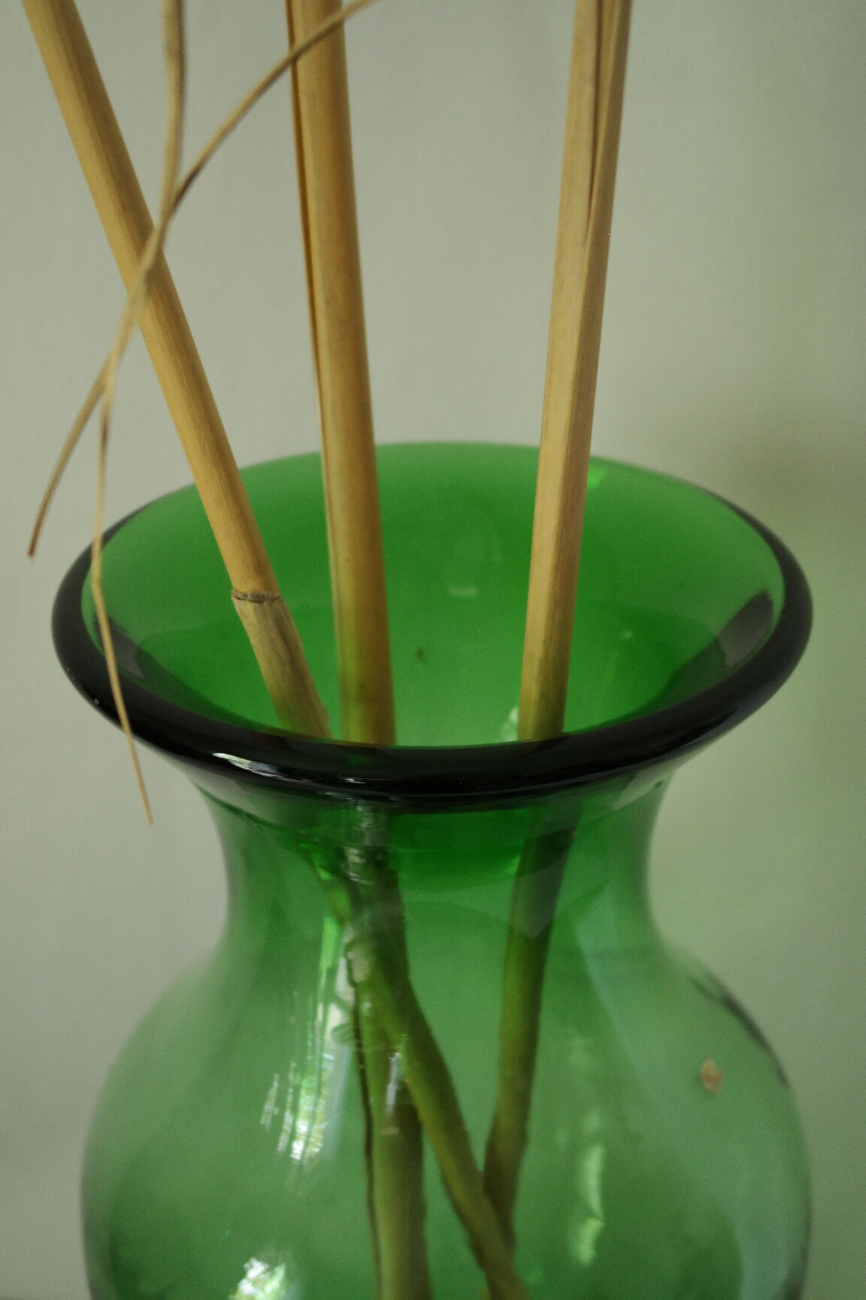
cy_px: 650
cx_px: 433
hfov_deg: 23.4
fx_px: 2093
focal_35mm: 58
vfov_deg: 34.5
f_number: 5.6
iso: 800
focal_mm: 38
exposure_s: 1/30
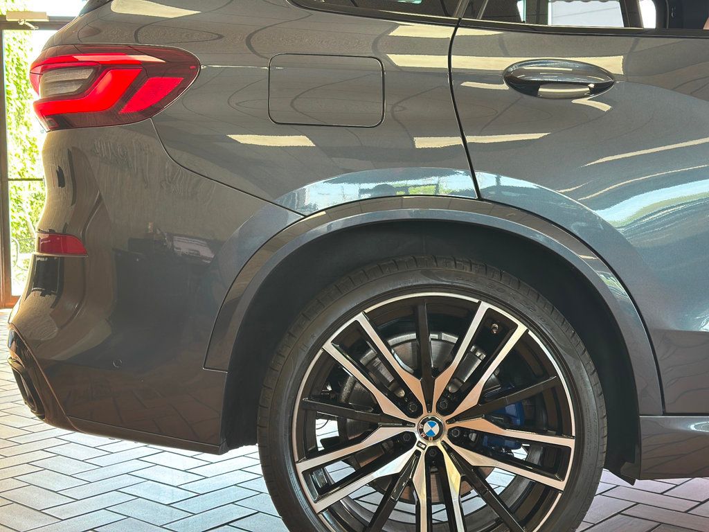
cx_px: 354
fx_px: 983
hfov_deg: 39.7
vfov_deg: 30.3
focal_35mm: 48
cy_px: 266
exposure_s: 1/60
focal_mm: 6.86
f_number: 1.78
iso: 160
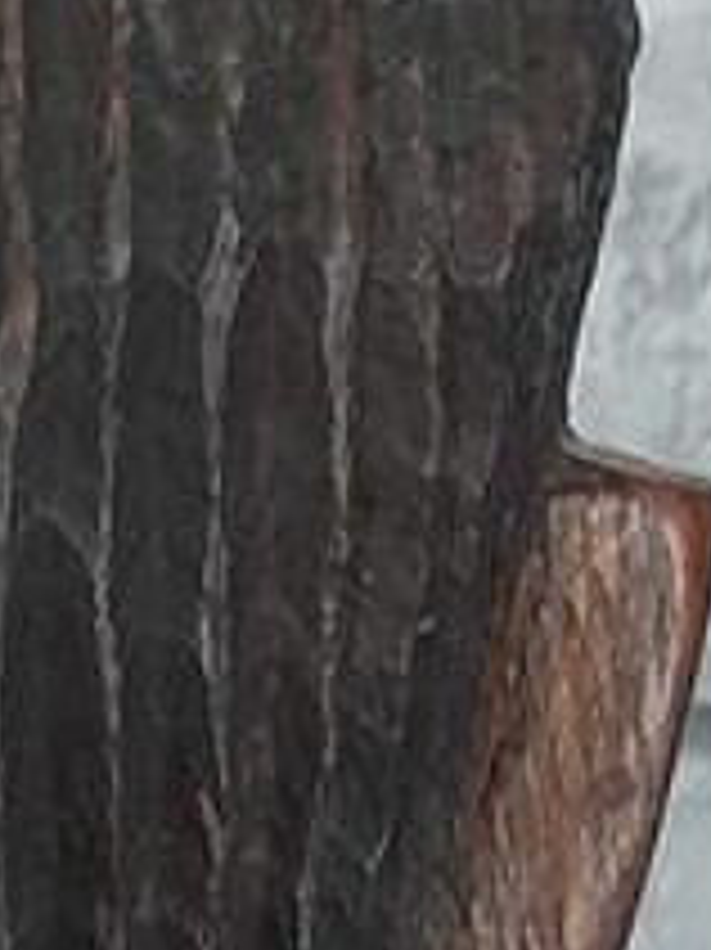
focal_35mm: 158
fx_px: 4331
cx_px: -356
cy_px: 2668
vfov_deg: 10.0
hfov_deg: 9.1
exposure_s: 1/33
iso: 400
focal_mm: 4.6
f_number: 2
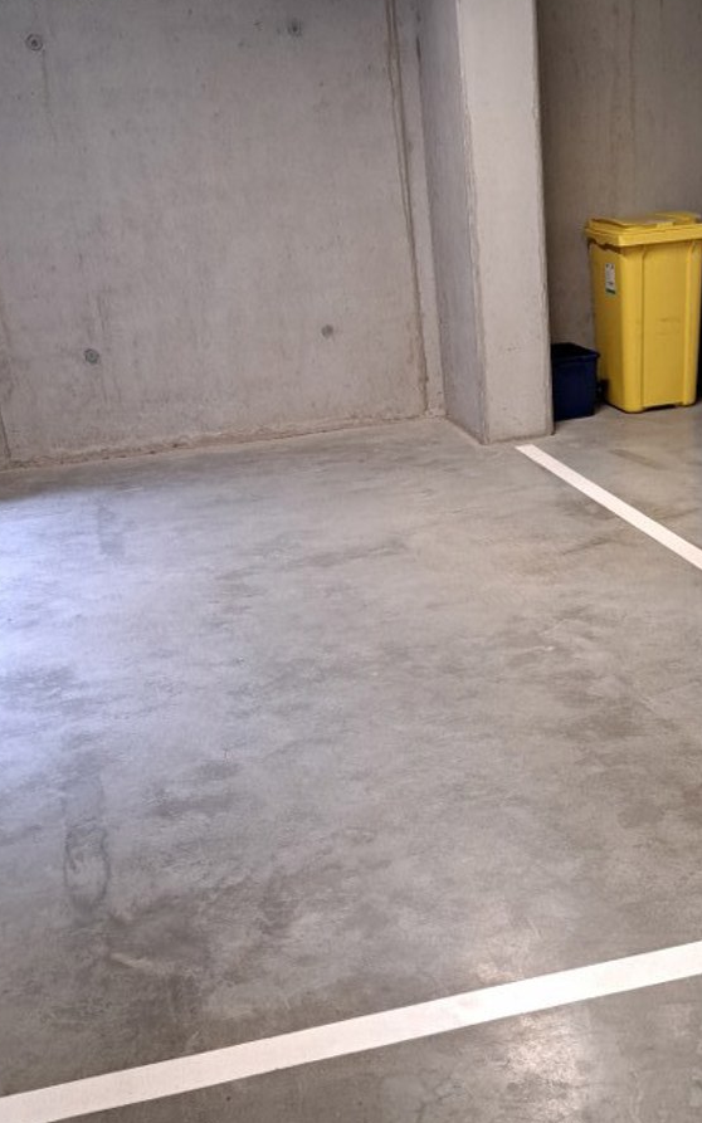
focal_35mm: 41
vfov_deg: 48.1
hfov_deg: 31.1
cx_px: 438
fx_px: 1255
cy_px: 625
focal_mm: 5.23
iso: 250
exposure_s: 1/50
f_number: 1.8
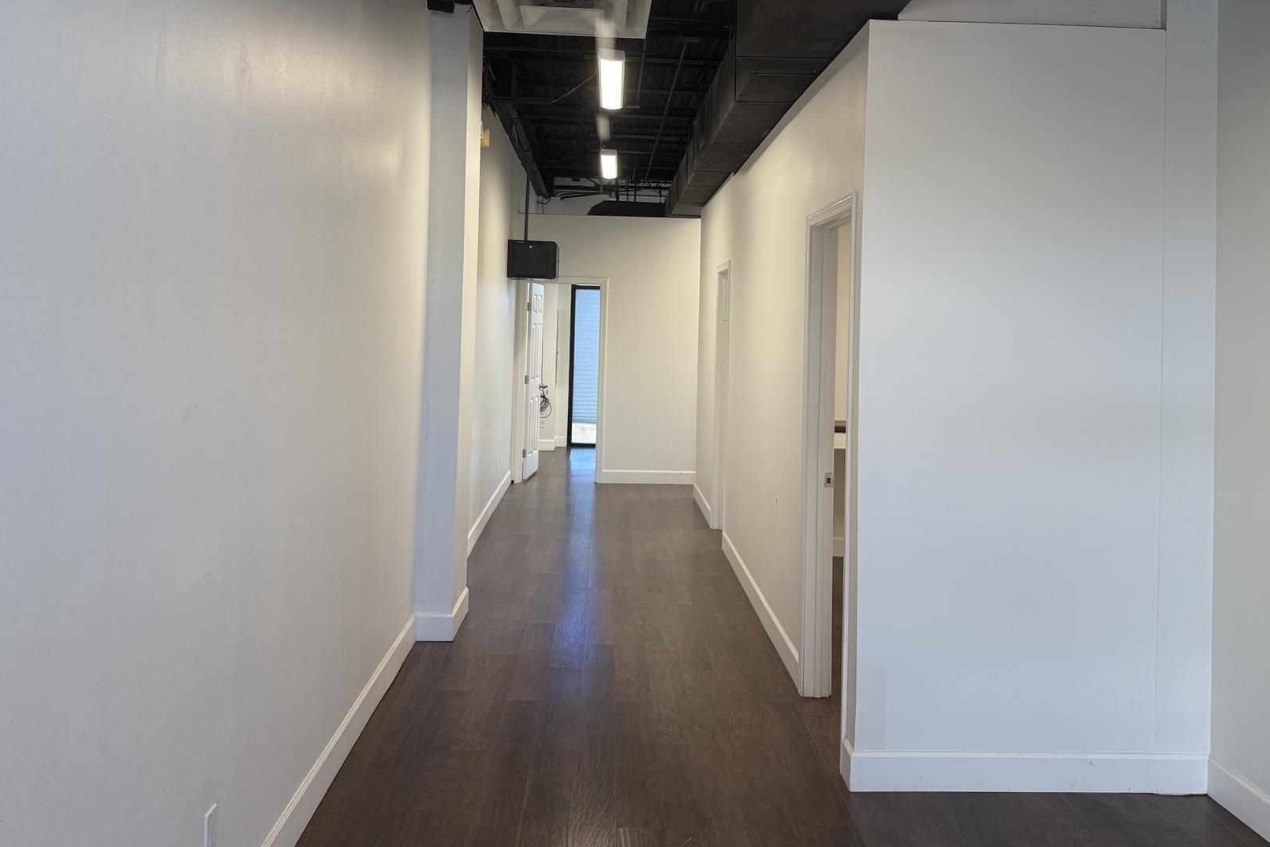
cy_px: 294
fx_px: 1094
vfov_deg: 41.9
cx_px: 678
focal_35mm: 31
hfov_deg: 60.2
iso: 160
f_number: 1.78
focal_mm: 6.76
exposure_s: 1/199
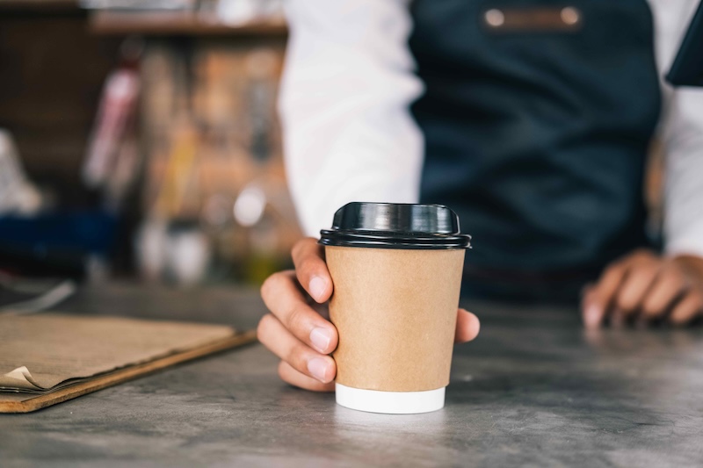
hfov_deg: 37.5
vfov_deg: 25.5
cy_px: 234
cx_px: 352
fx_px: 1035
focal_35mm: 53
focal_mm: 35
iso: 200
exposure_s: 1/60
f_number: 2
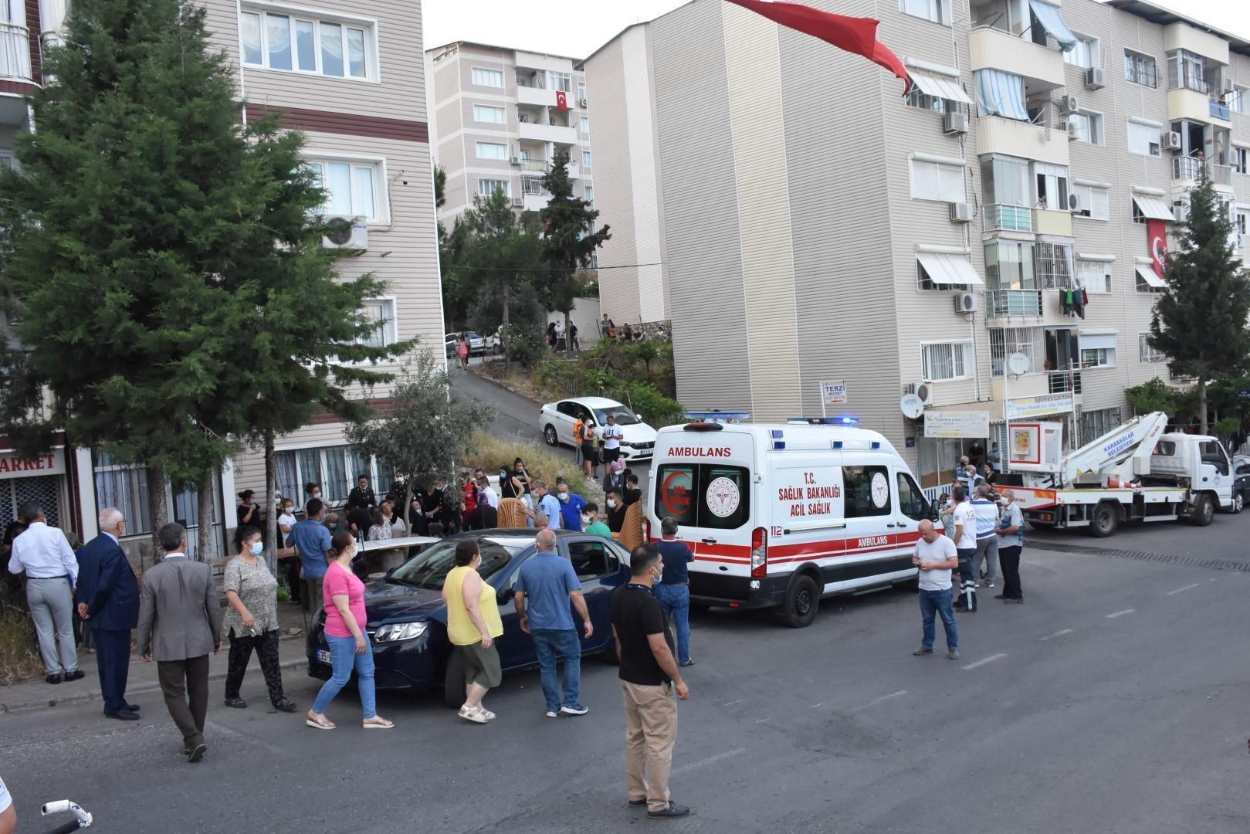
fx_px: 1042
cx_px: 625
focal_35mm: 30
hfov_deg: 61.9
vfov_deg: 43.6
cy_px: 417
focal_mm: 20
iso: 1250
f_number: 9
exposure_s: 1/320
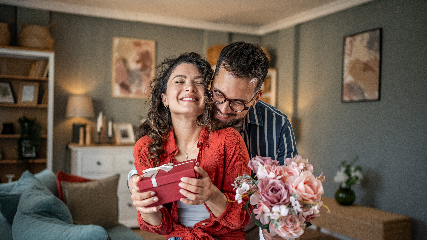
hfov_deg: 54.0
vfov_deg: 32.0
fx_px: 419
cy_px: 134
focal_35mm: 37
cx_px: 212
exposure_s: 1/1000
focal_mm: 35
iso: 1000
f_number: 1.8
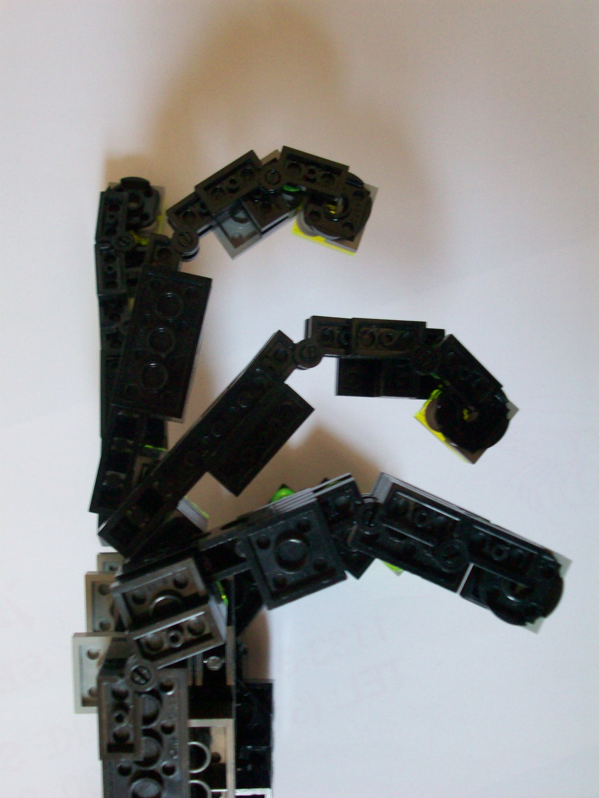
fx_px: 1061
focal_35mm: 46
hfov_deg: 31.5
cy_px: 399
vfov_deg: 41.2
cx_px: 300
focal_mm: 7.6
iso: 160
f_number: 3.1
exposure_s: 1/11.9
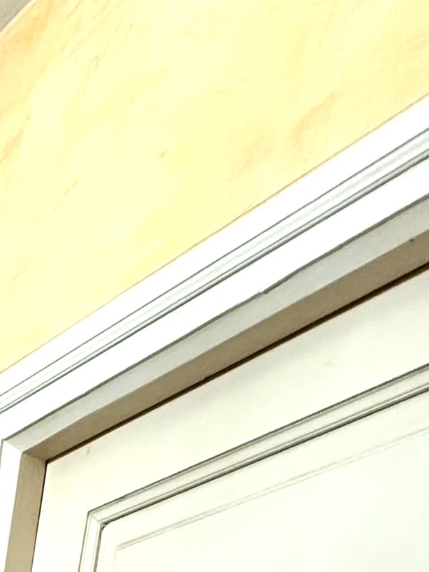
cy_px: 1164
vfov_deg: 18.1
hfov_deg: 17.1
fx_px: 1140
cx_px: -368
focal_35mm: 69
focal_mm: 2.22
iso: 200
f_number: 2.2
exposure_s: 1/50
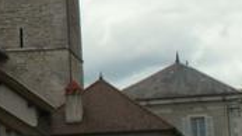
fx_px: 904
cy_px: -18
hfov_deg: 14.4
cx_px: -106
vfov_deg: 8.5
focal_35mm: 141
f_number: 7.1
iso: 50
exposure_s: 1/200
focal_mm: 5.86
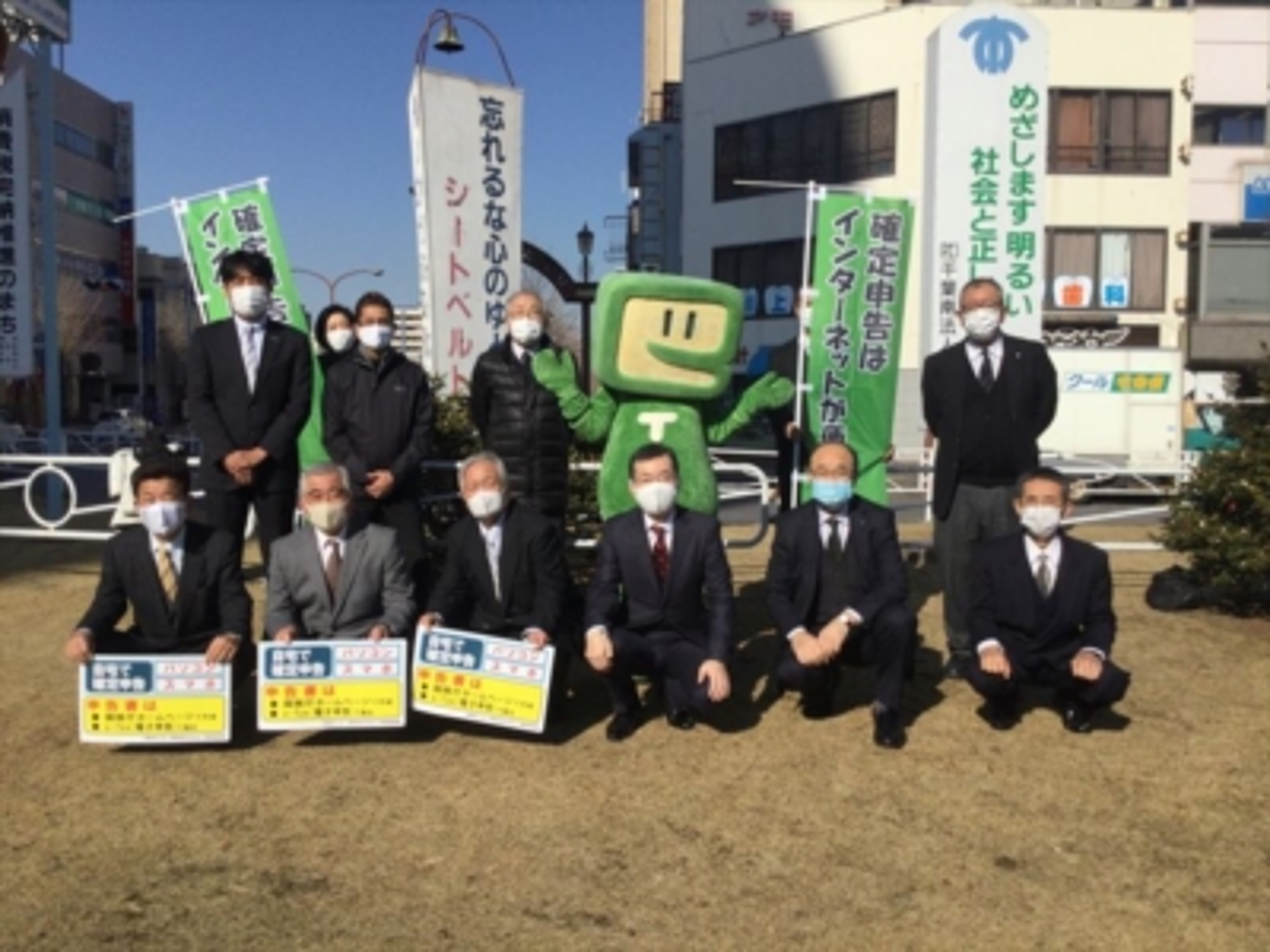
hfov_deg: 58.4
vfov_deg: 45.4
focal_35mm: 31
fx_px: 1137
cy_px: 476
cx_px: 635
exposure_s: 1/2632
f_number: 2.4
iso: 25
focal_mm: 3.3
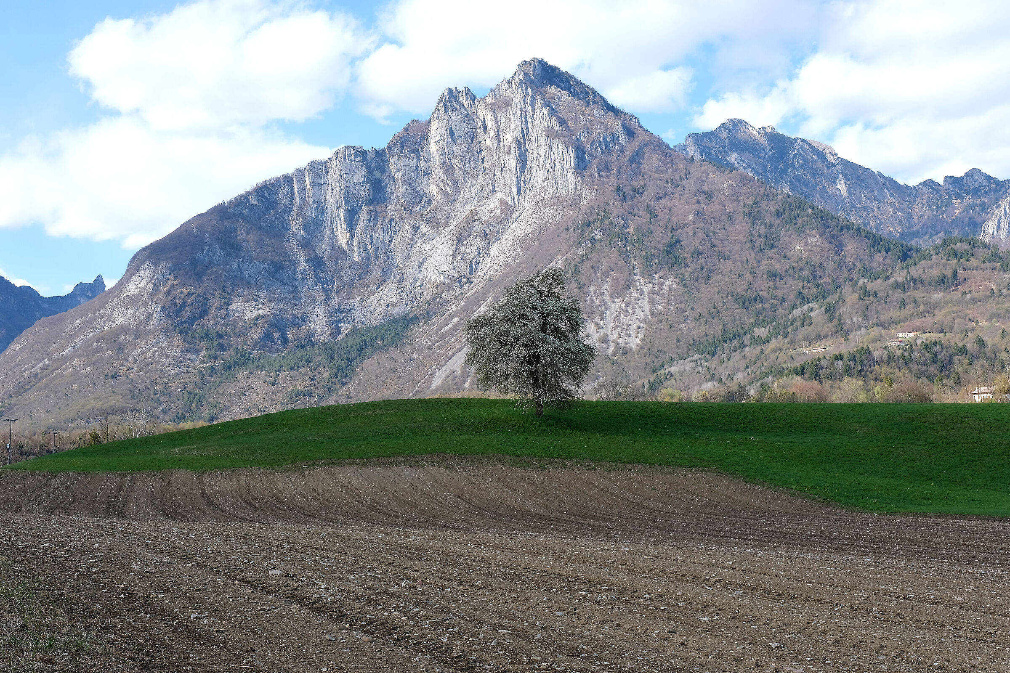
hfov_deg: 44.5
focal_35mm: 44
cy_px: 336
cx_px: 505
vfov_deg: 30.5
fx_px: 1234
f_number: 11
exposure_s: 1/80
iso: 160
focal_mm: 29.2
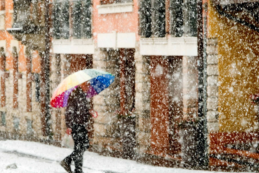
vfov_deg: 5.1
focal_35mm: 268
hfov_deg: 7.7
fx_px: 1928
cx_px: 94
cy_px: 83
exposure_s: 1/180
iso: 200
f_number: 8
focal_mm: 135
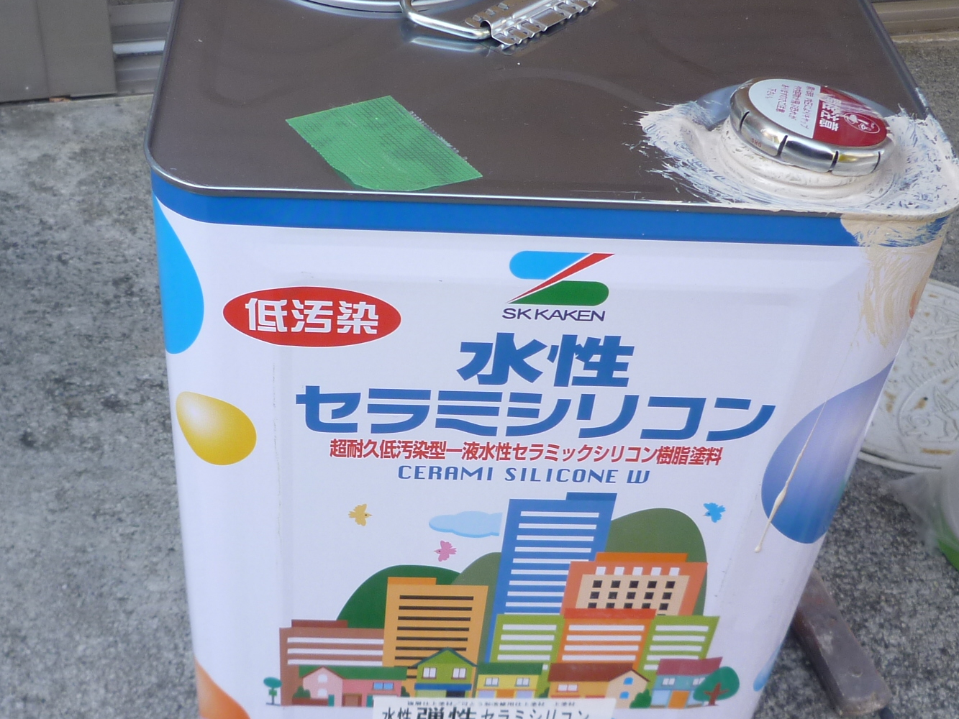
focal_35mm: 48
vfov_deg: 30.2
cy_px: 417
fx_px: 1330
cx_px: 414
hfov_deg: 39.6
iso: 80
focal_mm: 4.5
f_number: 2.8
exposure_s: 1/60
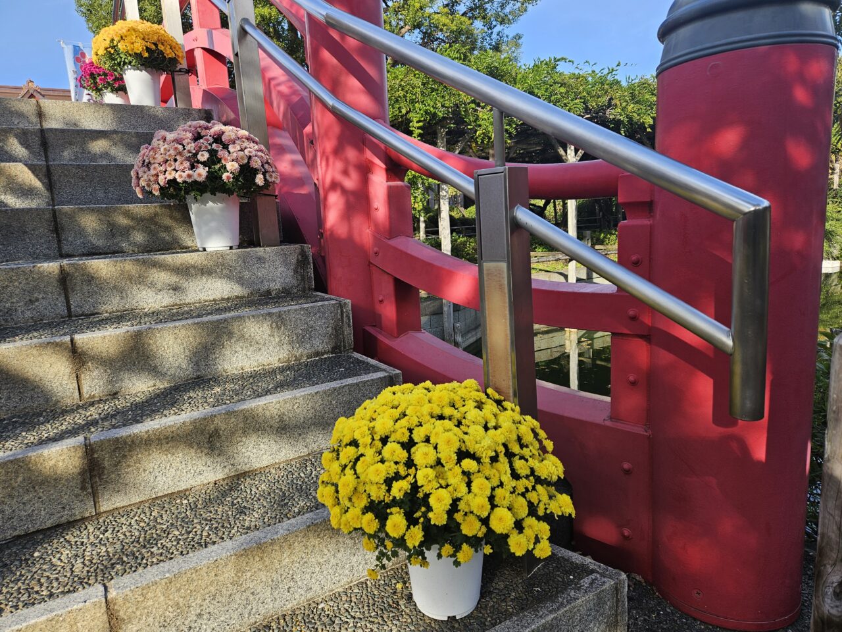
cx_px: 421
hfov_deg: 73.9
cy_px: 316
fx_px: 559
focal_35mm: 23
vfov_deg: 58.9
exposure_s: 1/435
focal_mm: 5.4
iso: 25
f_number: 1.8
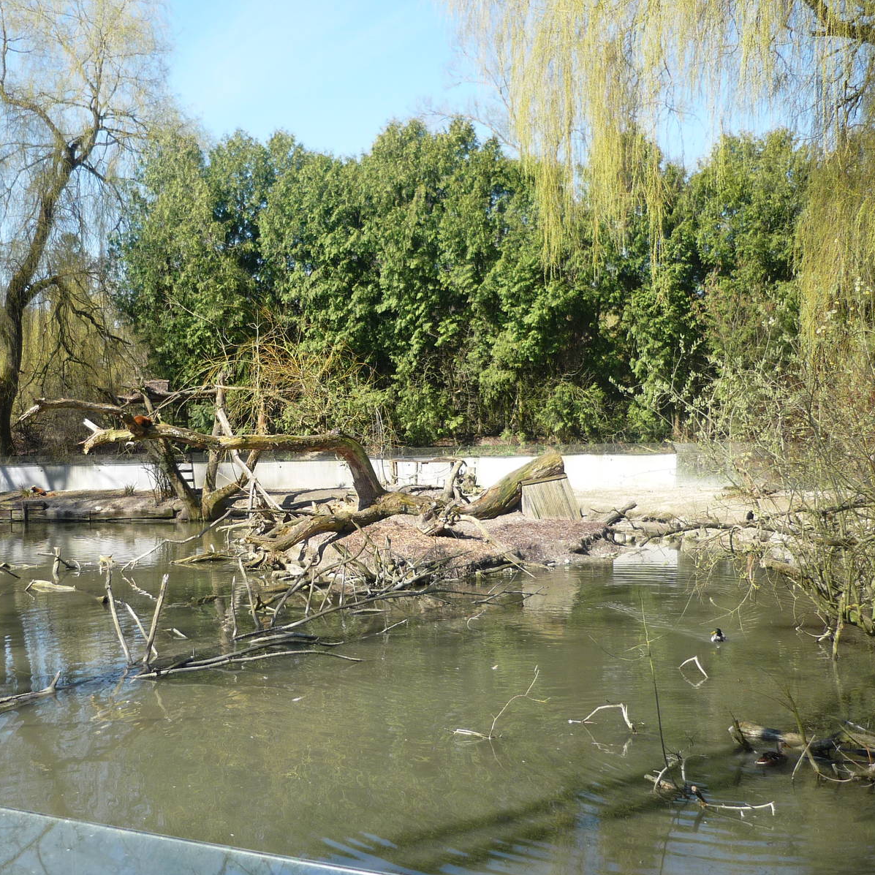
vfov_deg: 42.8
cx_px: 299
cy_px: 438
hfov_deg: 42.3
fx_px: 1115
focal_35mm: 39
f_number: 2.8
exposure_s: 1/500
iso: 100
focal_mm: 5.5
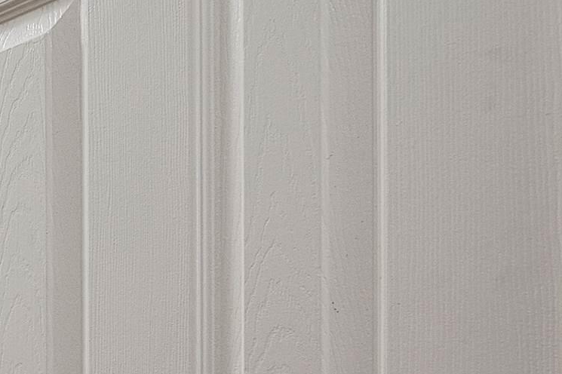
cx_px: -268
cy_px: 446
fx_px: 1030
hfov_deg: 24.3
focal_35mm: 66
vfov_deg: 19.4
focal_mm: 16
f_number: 5.6
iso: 1000
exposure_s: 1/5
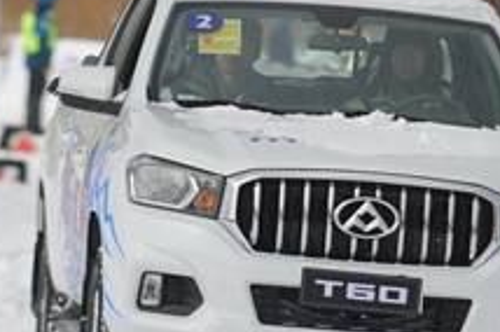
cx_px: 297
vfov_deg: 2.1
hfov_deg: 3.2
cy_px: 170
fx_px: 9083
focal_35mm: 655
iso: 200
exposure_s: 1/4000
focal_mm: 200
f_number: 2.8
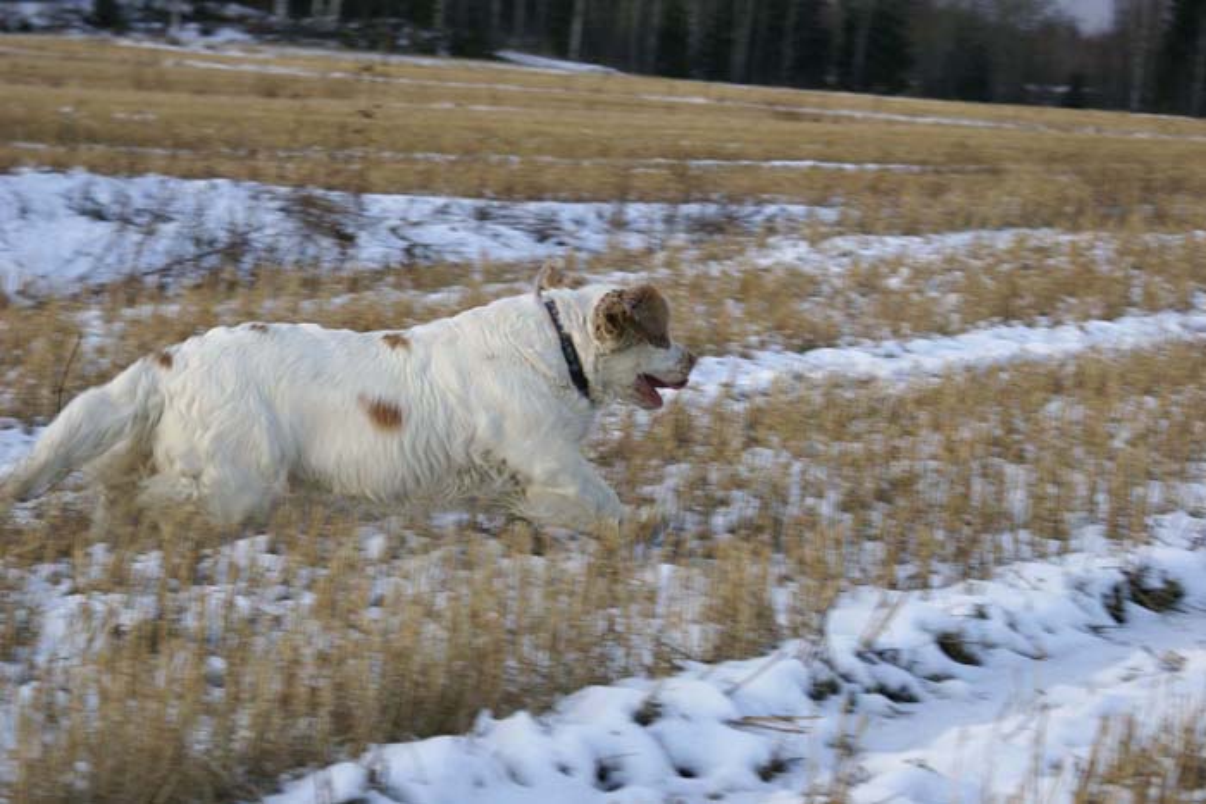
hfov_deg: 19.5
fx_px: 3518
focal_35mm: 105
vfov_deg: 13.0
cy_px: 402
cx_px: 603
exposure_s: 1/160
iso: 100
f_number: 6.3
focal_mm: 70
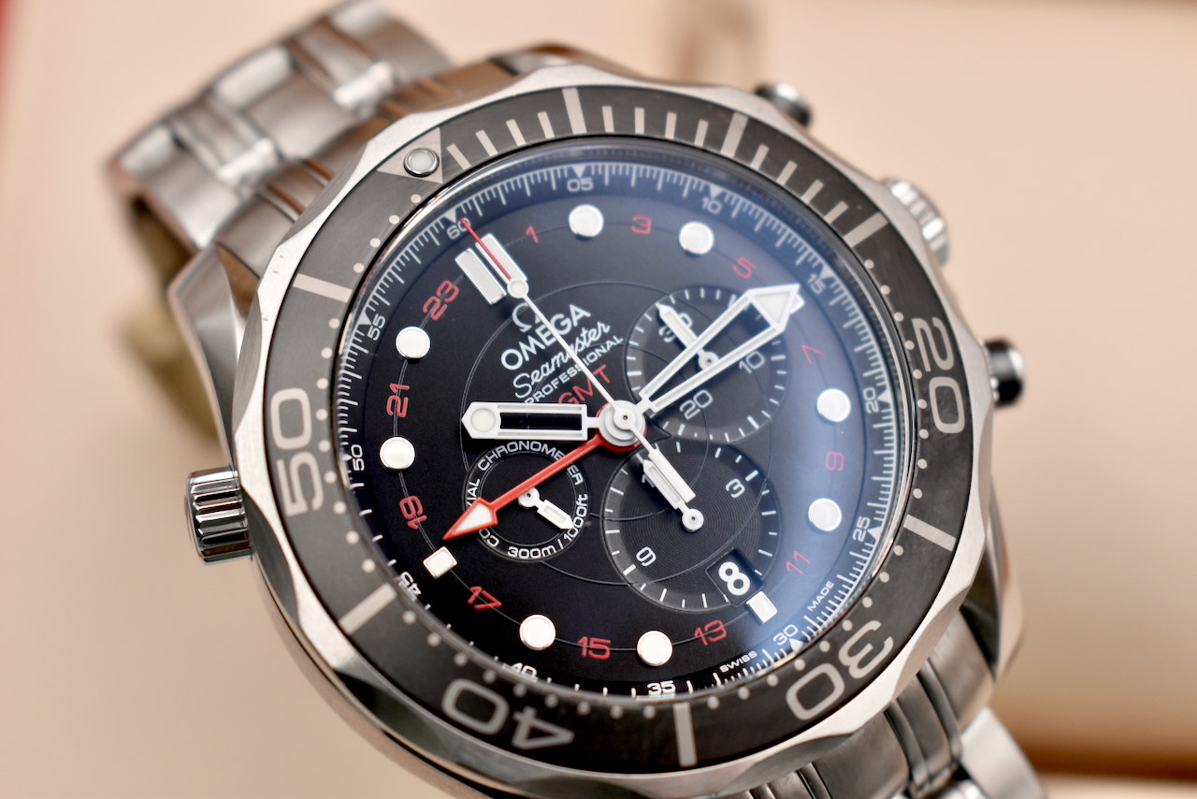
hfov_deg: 29.2
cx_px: 598
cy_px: 400
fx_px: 2295
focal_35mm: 69
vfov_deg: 19.7
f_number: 6.3
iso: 400
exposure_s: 1/125
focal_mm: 46
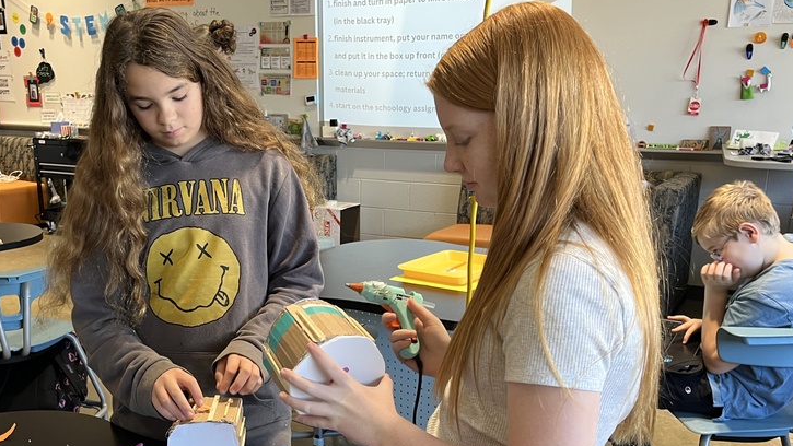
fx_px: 841
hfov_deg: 50.1
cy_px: 318
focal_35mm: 40
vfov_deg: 29.4
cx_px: 312
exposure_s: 1/60
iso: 100
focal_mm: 5.1
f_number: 1.6
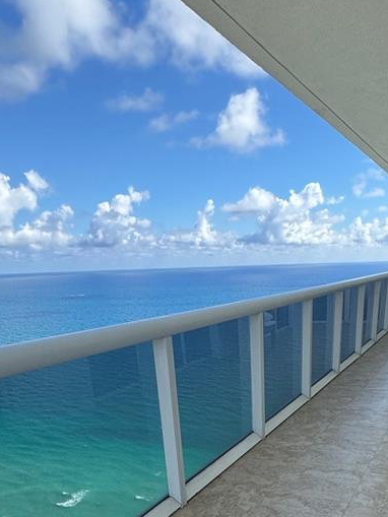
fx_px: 493
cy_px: 476
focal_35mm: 33
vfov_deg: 48.7
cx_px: 241
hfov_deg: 42.7
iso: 40
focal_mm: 2.22
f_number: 2.2
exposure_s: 1/734
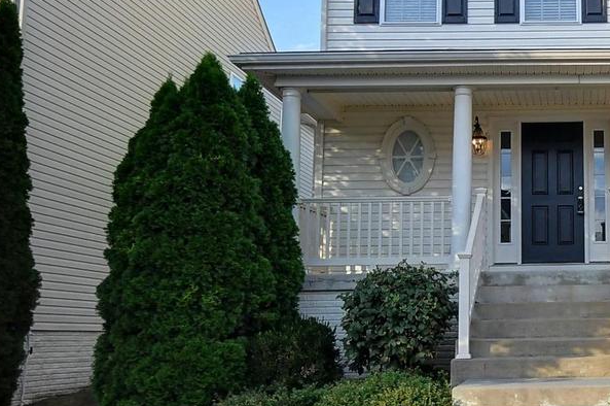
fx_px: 863
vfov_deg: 26.4
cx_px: 580
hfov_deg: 35.9
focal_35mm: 51
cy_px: 168
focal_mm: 14
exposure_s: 1/400
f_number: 8
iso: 800
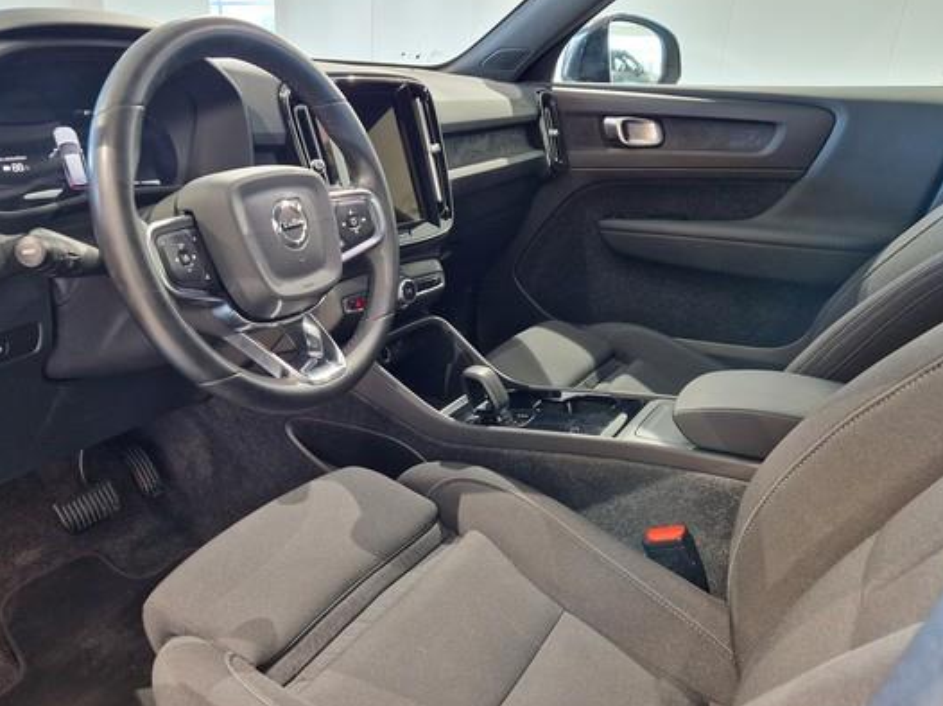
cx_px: 414
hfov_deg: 63.3
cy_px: 407
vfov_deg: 49.5
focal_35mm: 28
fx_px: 762
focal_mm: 5.4
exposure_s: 1/50
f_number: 1.8
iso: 640
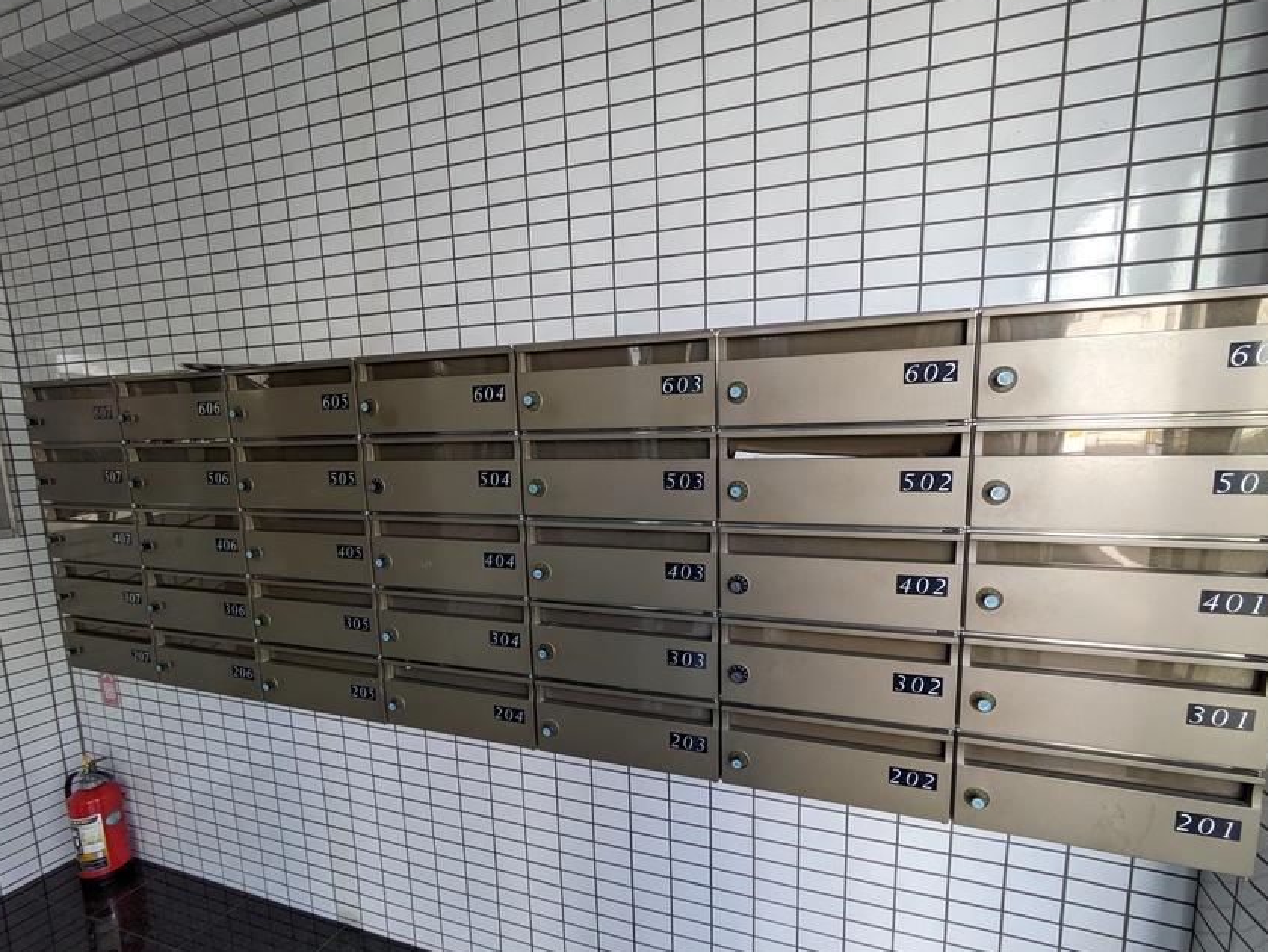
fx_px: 586
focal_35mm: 16
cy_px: 521
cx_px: 685
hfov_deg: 94.3
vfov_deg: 77.9
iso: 68
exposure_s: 1/120
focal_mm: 1.83
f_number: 2.2
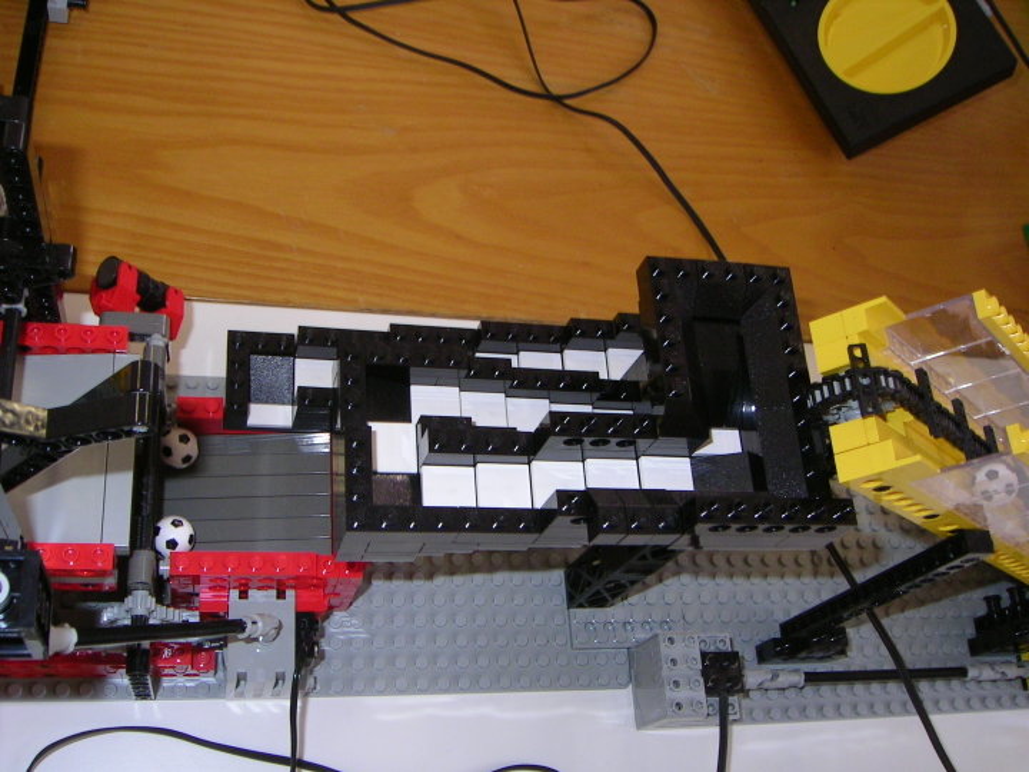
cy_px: 386
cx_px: 514
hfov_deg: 51.4
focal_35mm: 36
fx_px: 1070
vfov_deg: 39.7
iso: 100
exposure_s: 1/30
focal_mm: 5.6
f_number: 4.8
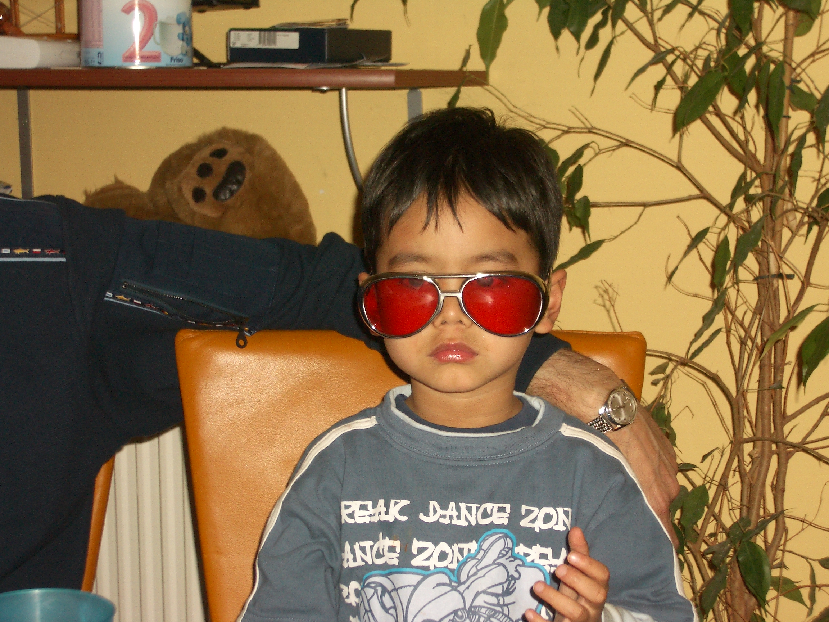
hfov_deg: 26.3
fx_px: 1772
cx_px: 414
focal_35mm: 74
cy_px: 311
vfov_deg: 19.9
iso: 100
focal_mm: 12.2
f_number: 3.9
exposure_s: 1/60
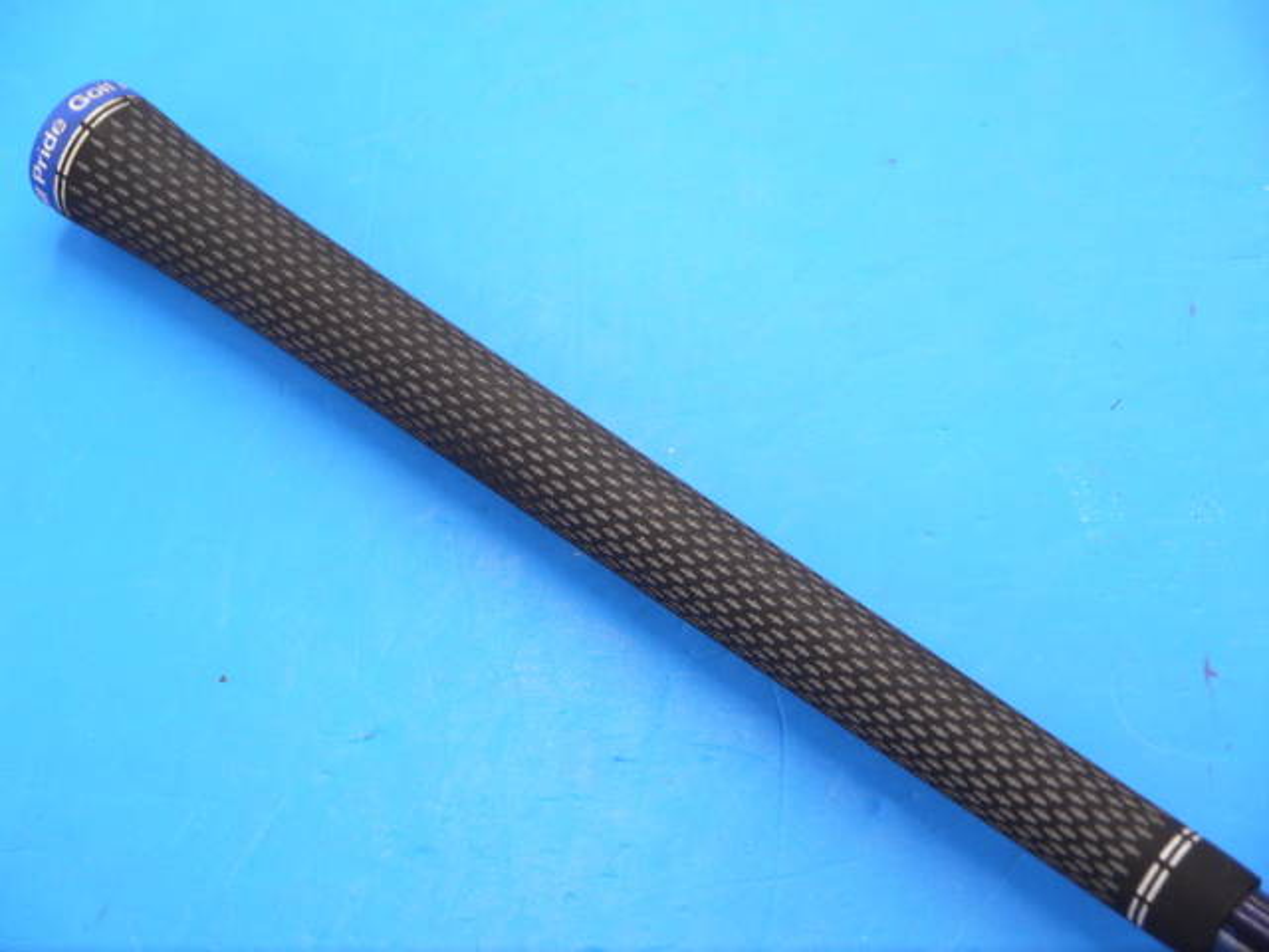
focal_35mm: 84
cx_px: 634
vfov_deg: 17.6
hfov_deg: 23.3
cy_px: 476
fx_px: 3079
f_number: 5.6
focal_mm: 42
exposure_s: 1/80
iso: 800
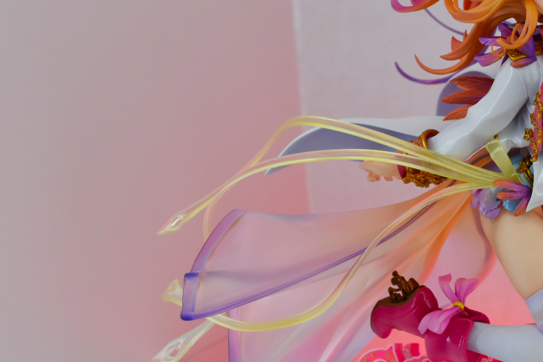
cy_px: 188
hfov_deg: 24.1
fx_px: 1207
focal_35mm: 80
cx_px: 555
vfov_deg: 17.1
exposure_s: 1/400
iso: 640
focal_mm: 26
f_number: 8
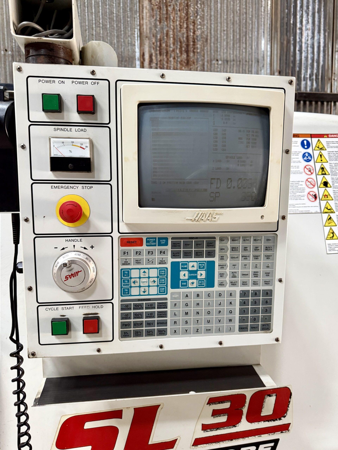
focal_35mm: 24
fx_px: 312
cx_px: 169
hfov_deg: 56.8
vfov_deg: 71.6
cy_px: 225
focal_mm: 6.76
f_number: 1.78
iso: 400
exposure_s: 1/60
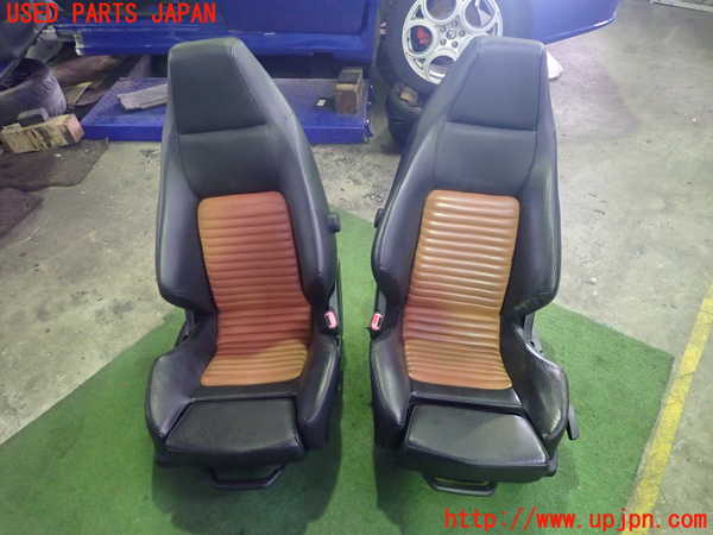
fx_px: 515
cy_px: 268
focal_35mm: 25
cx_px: 356
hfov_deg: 69.4
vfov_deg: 54.9
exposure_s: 1/30
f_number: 2
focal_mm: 4.5
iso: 640
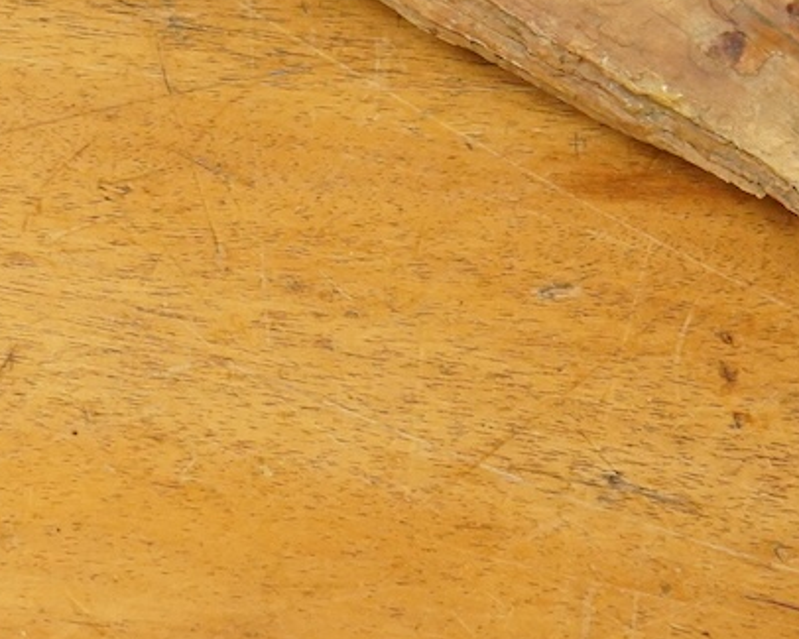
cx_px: 308
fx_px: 3477
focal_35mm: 147
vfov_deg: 10.3
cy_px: -166
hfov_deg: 13.1
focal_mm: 37
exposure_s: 1/100
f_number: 8
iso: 4000
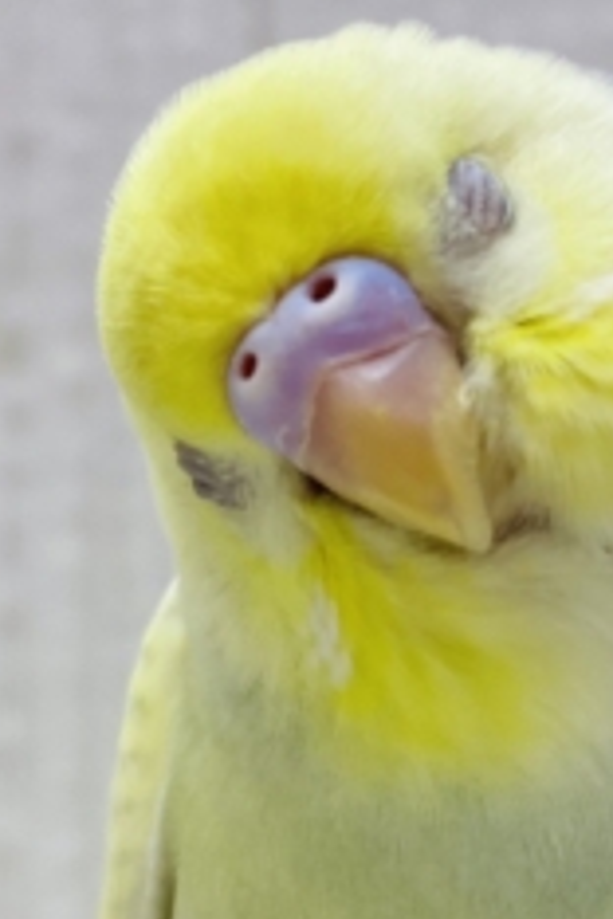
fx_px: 1813
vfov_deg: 28.1
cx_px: 487
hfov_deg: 19.0
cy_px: 683
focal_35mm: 71
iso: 64
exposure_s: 1/100
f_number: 1.8
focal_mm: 4.25
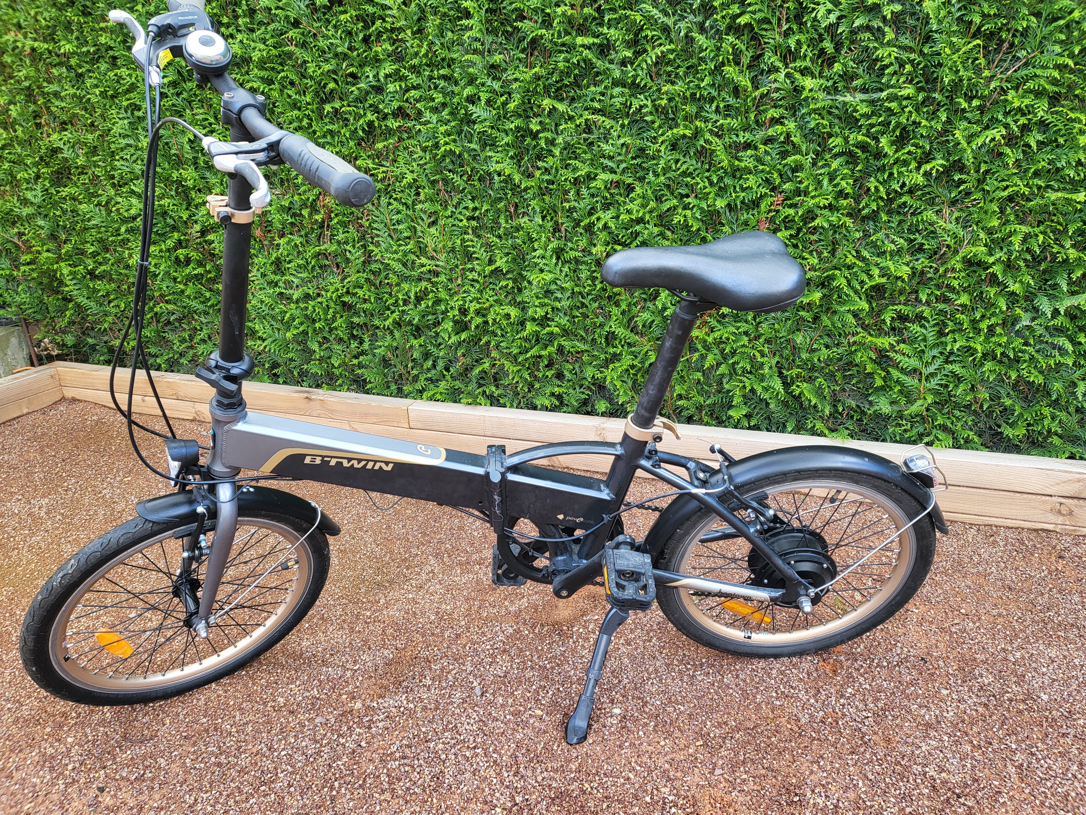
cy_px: 408
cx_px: 543
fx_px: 816
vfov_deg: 53.1
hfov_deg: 67.3
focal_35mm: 26
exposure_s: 1/100
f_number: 1.8
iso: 50
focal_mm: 4.25
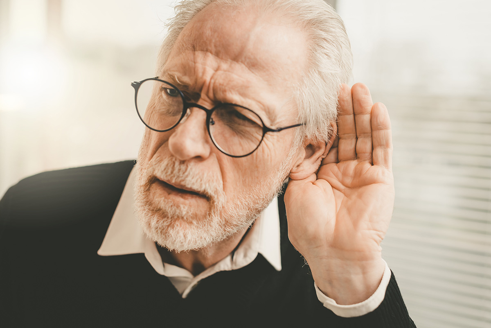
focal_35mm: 50
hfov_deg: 39.6
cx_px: 246
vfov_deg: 27.0
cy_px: 164
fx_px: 682
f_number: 3.2
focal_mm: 50
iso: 400
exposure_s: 1/200
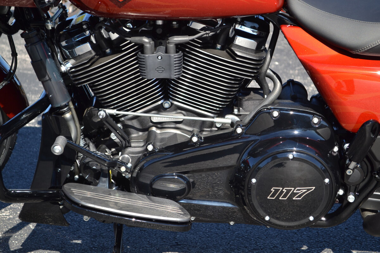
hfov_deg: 24.6
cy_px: 126
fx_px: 871
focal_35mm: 82
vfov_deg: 16.6
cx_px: 190
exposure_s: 1/160
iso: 100
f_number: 6.3
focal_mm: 55
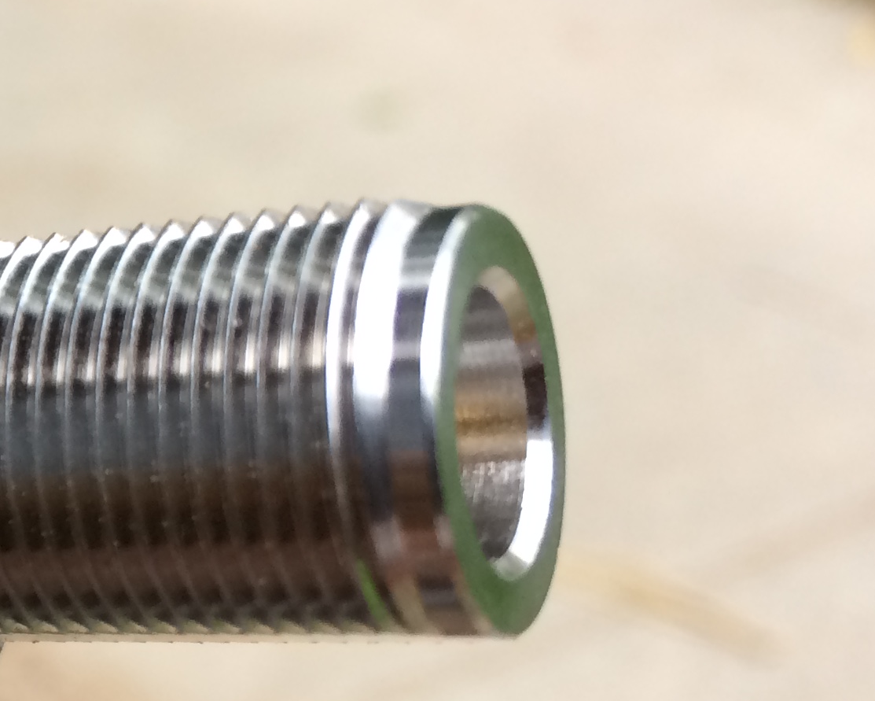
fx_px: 2150
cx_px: -302
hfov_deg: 20.7
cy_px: 445
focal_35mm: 83
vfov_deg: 18.5
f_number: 2.2
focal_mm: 4.15
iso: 50
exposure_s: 1/30
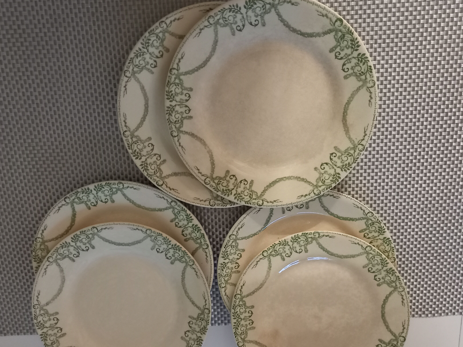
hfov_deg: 58.4
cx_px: 236
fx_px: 415
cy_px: 198
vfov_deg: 45.3
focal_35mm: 31
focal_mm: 4.6
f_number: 2
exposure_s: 1/20
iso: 1000
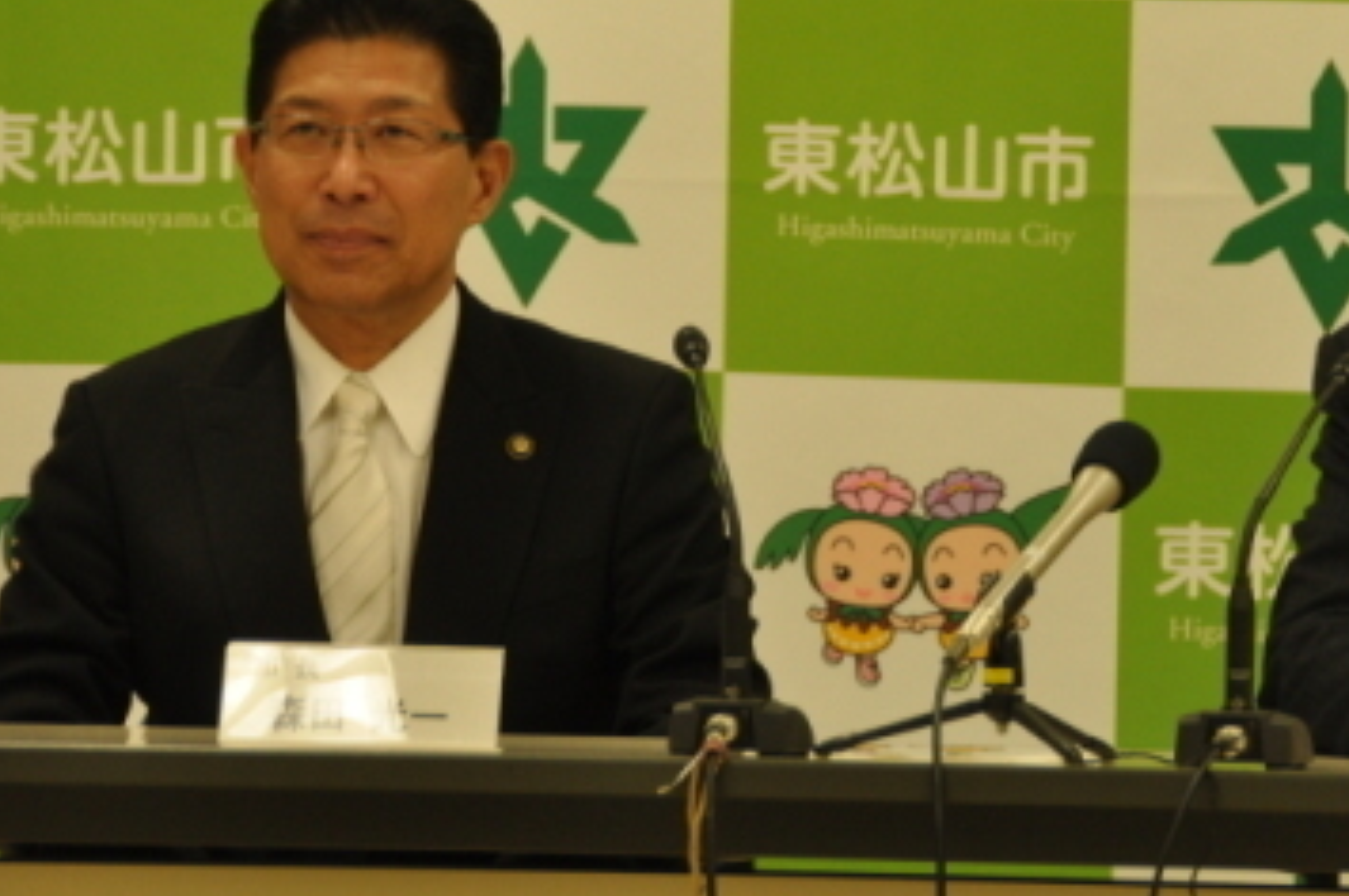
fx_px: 18980
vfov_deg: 2.7
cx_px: 935
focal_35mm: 507
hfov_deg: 4.1
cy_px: 277
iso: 560
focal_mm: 200
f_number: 5.6
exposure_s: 1/60
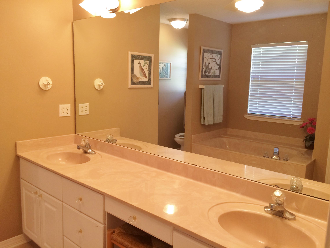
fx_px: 276
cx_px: 165
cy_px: 124
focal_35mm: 29
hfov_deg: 61.7
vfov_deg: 48.2
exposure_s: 1/30
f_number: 2.2
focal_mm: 4.15
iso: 100
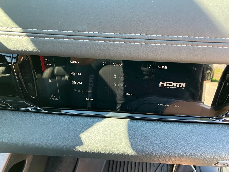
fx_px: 185
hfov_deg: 63.4
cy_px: 86
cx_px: 114
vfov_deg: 49.7
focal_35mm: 28
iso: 125
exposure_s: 1/60
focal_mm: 3.99
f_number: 1.8
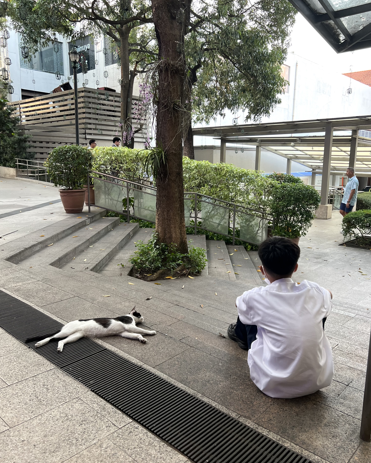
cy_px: 239
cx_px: 181
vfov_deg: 62.2
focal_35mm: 28
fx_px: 384
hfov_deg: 51.5
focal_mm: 5.7
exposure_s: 1/60
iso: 80
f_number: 1.5
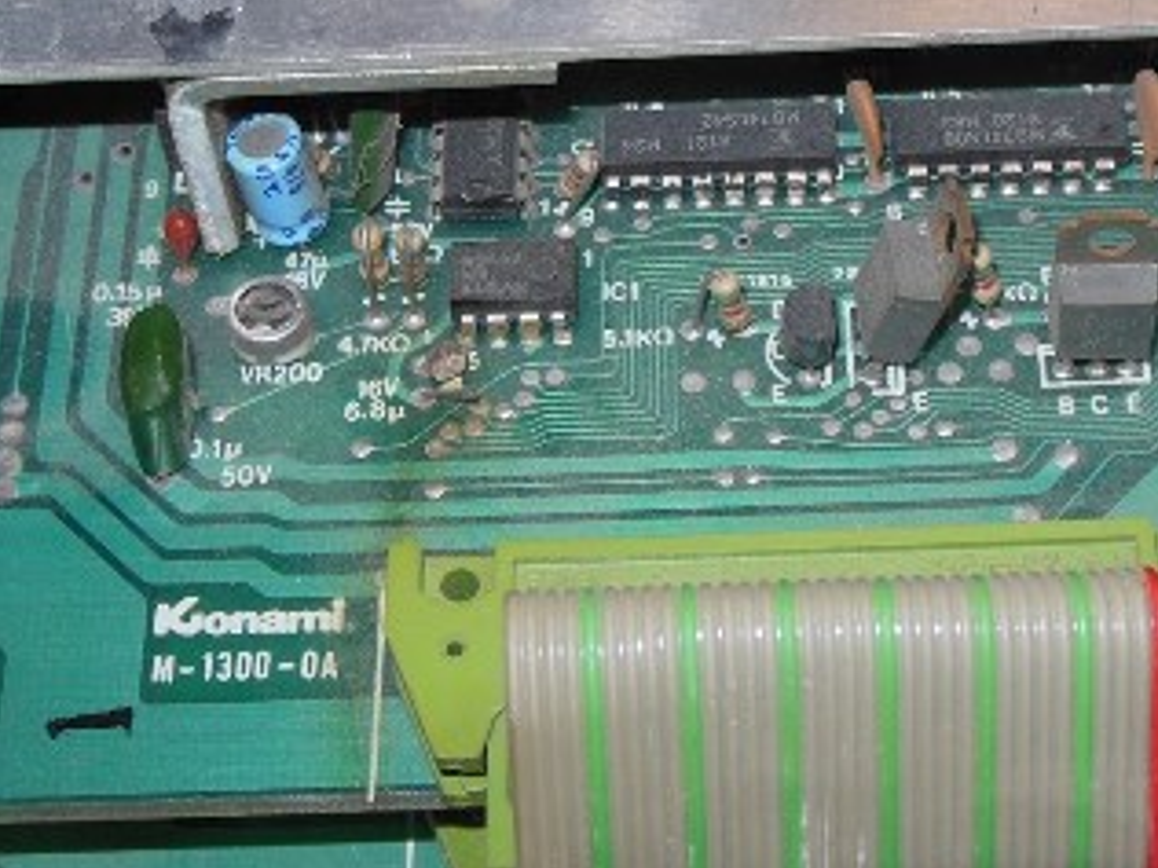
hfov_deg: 31.7
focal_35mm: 61
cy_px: 289
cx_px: 579
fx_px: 2041
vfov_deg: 23.9
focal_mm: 7.7
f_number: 7.5
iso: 200
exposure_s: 1/30
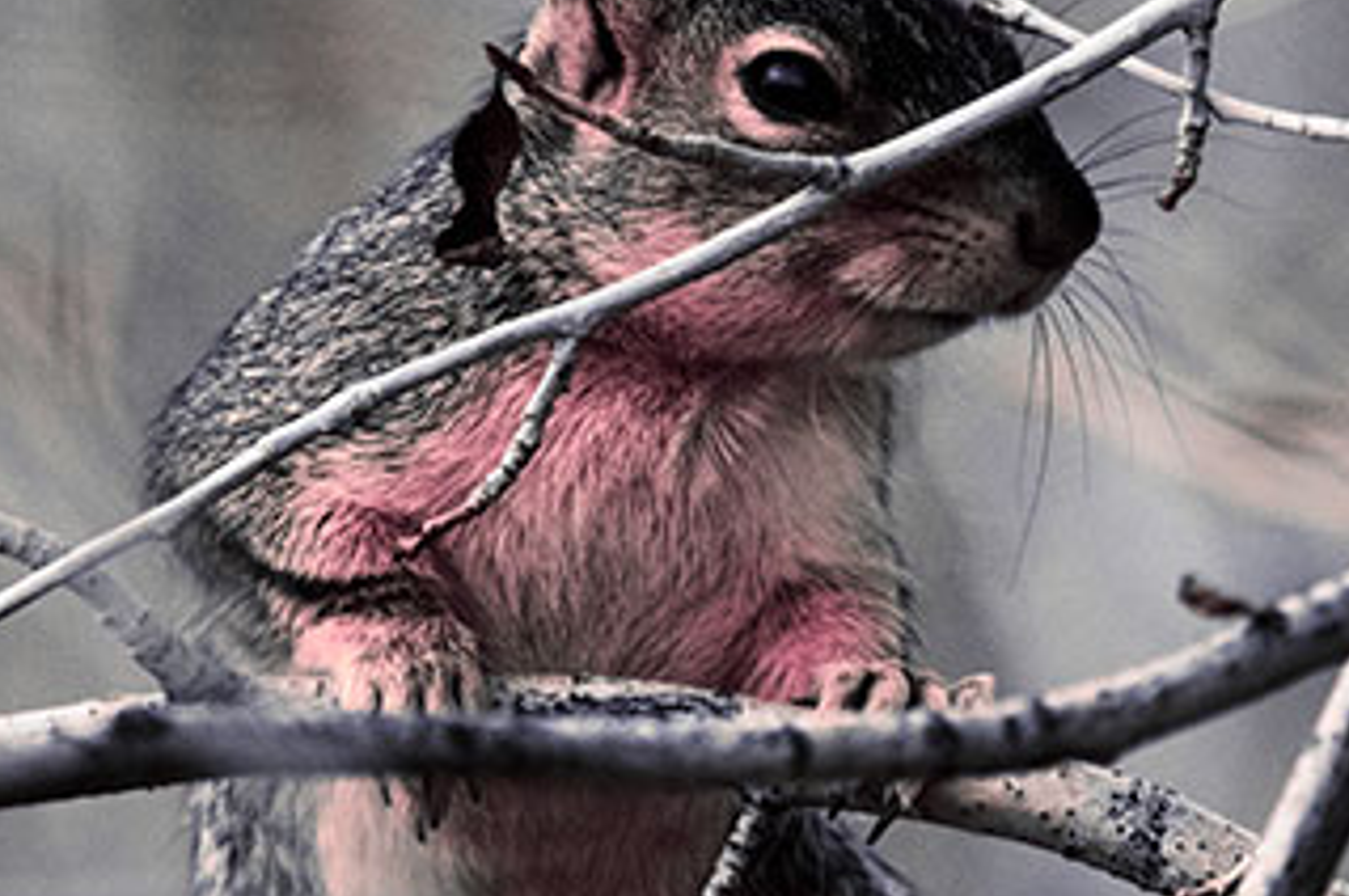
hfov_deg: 1.1
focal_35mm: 1881
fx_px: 70412
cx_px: 799
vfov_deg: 0.7
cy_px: 467
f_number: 13
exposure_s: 1/1250
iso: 6400
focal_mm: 1200
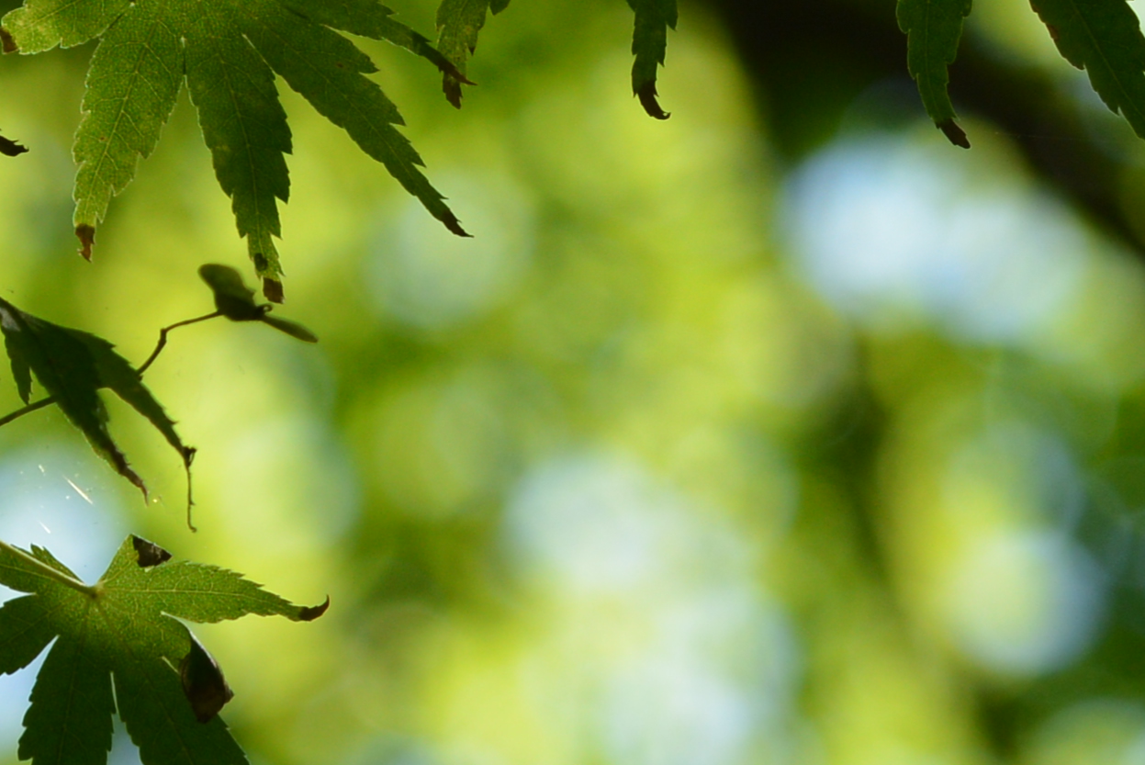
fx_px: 30041
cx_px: -823
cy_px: 88
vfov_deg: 1.5
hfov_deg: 2.2
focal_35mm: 944
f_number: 8
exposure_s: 1/250
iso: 400
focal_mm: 160
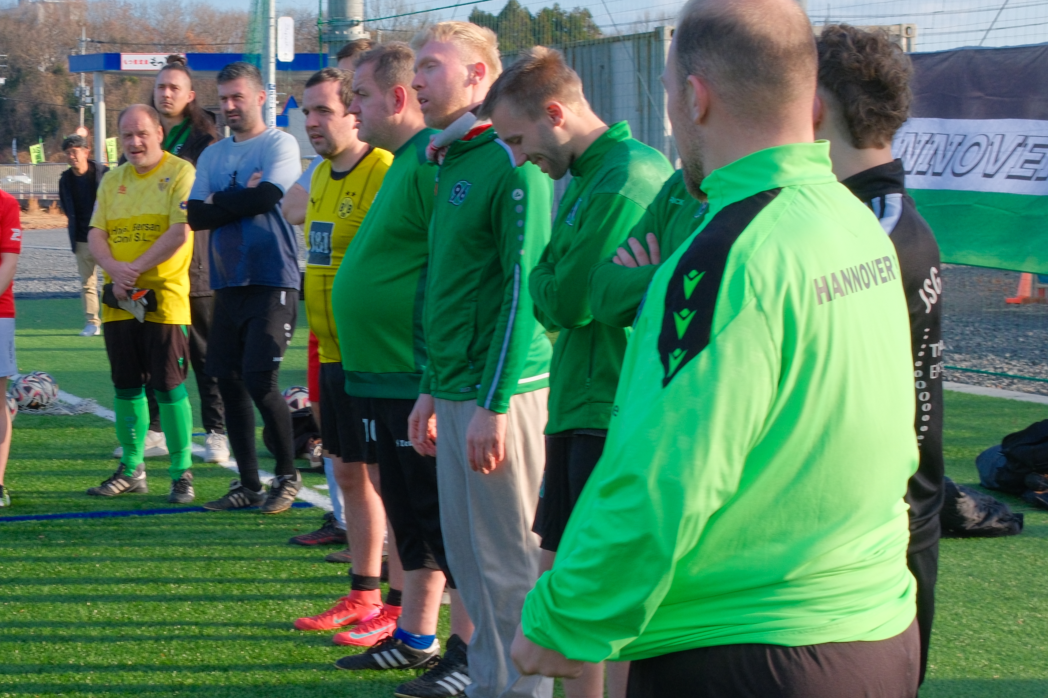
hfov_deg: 25.1
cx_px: 175
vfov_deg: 17.2
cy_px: 508
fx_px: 2300
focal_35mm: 79
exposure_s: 1/250
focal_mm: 23
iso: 400
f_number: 8
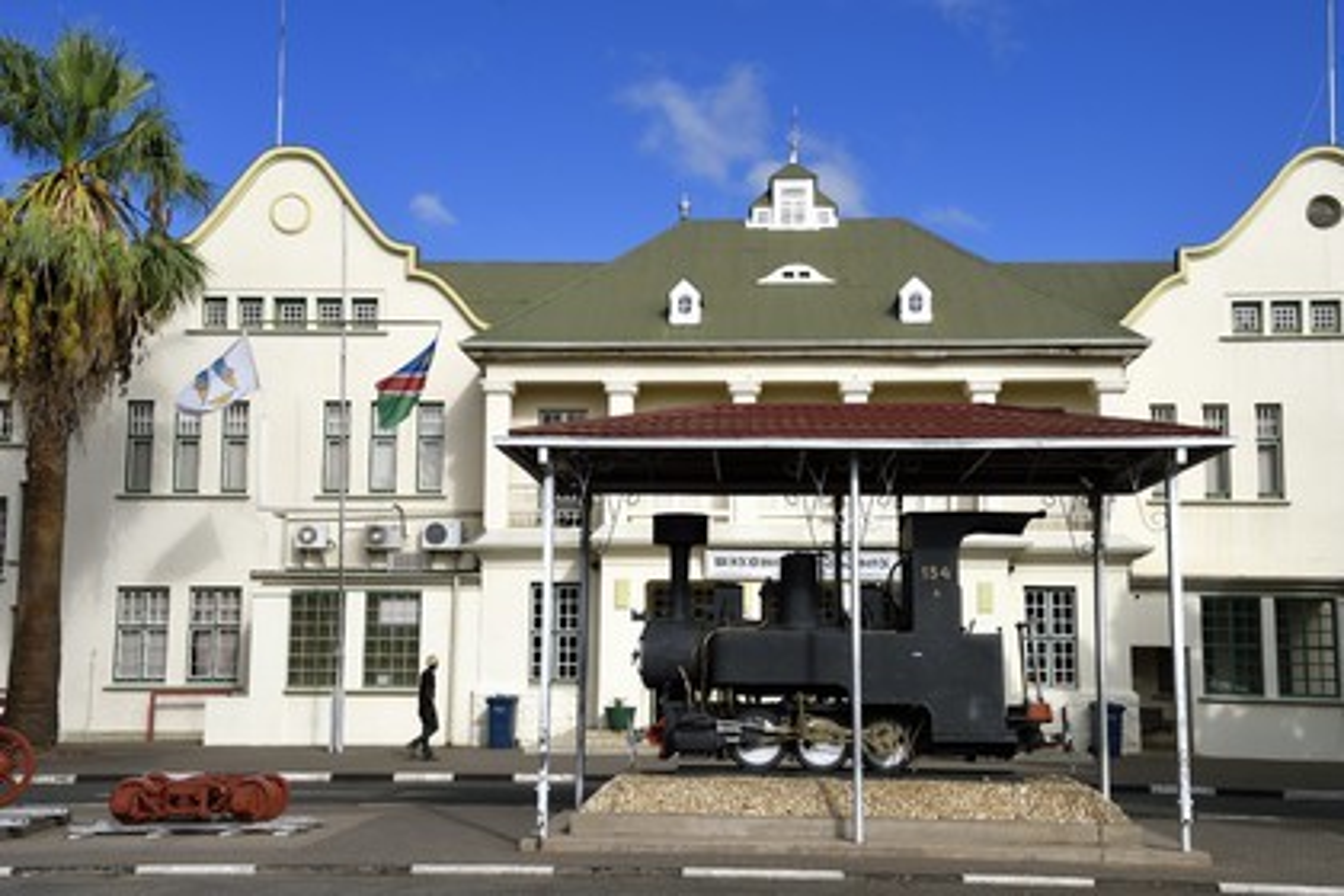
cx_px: 672
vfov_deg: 33.4
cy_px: 448
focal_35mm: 40
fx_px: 1493
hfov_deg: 48.5
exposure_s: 1/320
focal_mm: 40
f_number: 14
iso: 200
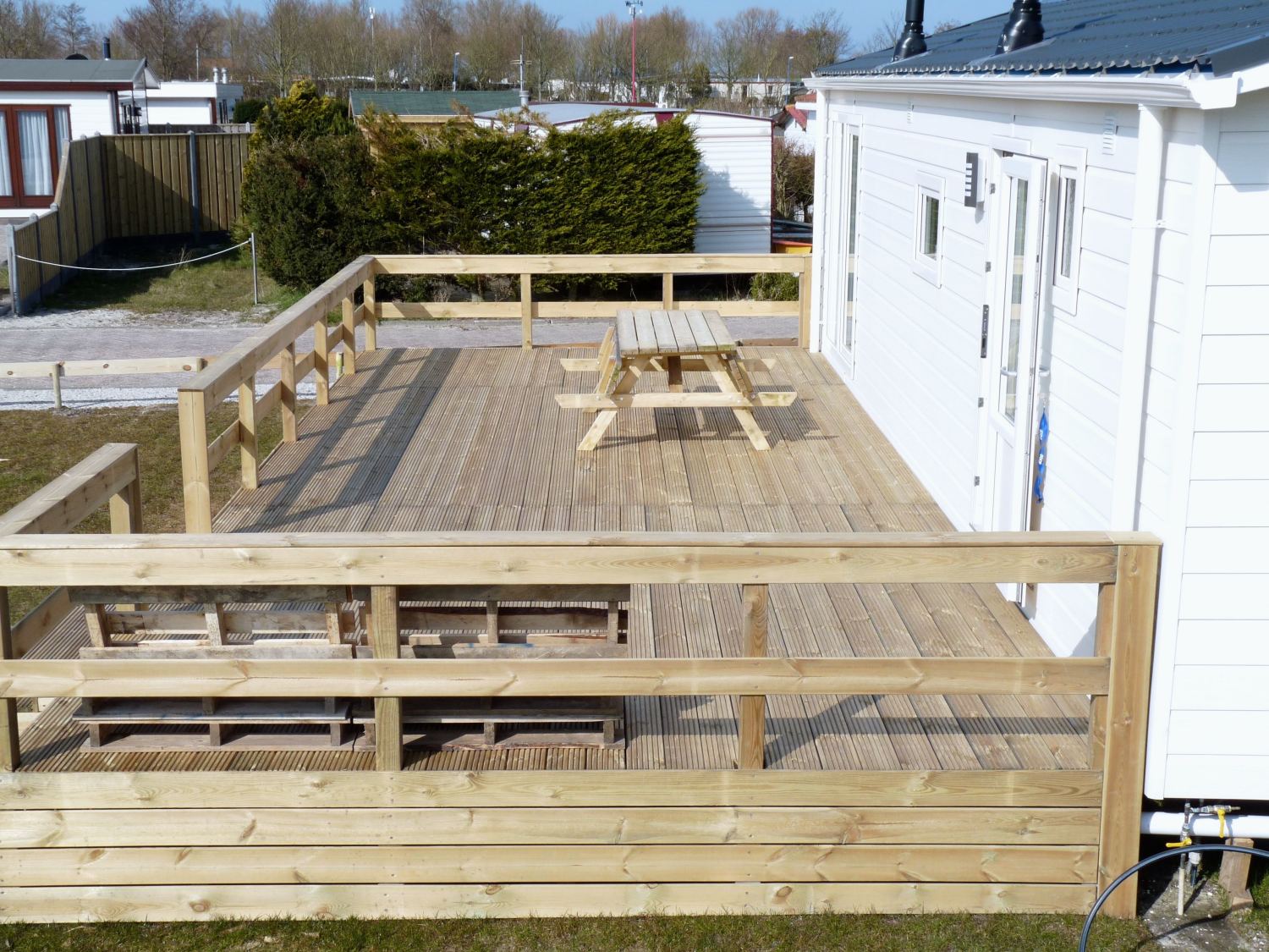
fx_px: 1686
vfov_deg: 31.5
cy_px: 476
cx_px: 634
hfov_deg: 41.2
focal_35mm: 46
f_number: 5.6
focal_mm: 8.2
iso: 100
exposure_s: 1/400
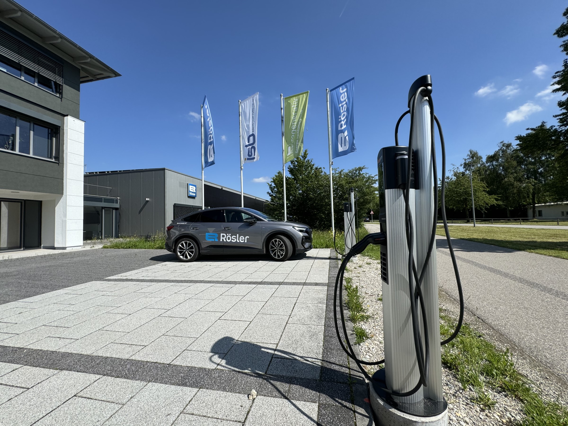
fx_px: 230
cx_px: 284
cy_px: 213
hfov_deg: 102.1
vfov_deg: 85.7
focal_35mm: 14
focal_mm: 2.22
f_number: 2.2
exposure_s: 1/1976
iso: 50
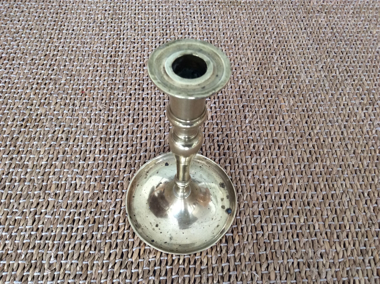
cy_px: 142
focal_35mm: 32
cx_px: 190
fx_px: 351
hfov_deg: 56.9
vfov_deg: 44.1
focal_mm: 3.3
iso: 80
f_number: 2.4
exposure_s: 1/25
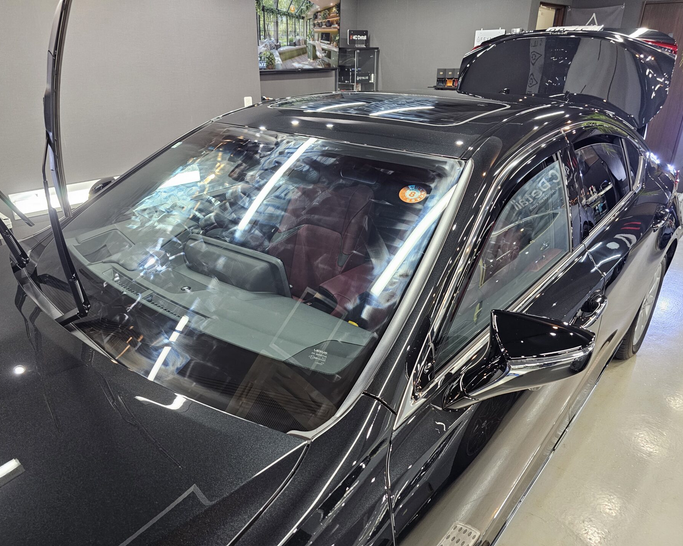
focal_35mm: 24
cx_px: 326
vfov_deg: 58.8
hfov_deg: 70.2
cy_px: 273
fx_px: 485
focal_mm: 6.3
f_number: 1.7
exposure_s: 1/100
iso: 320
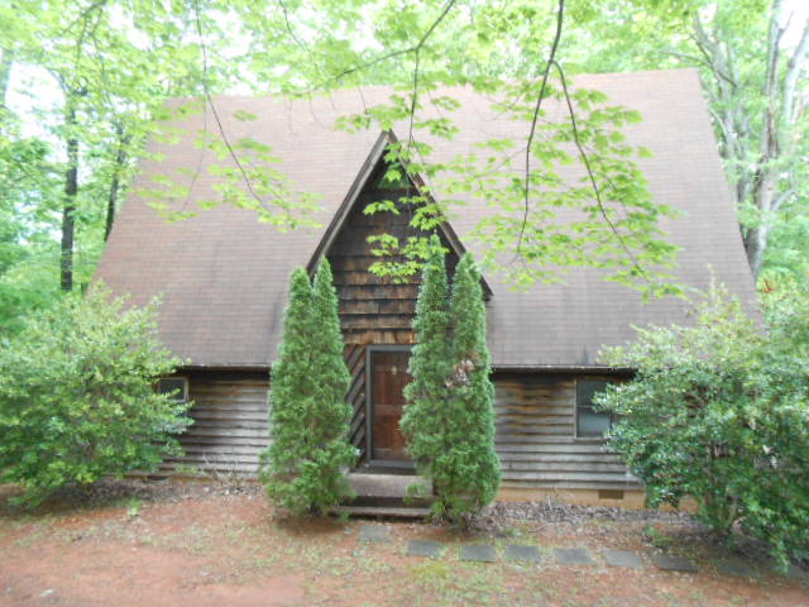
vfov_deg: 53.1
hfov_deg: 67.3
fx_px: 608
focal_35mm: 26
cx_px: 404
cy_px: 304
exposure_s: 1/30
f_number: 3.5
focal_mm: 4.6
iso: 400
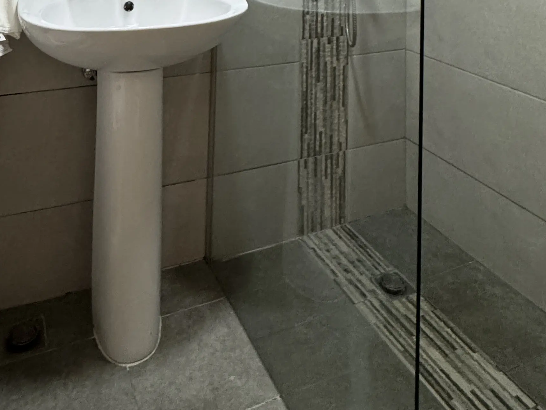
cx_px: 229
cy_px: -110
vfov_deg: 33.0
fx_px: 520
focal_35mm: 33
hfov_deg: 55.1
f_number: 2.2
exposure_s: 1/60
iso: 400
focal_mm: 2.22
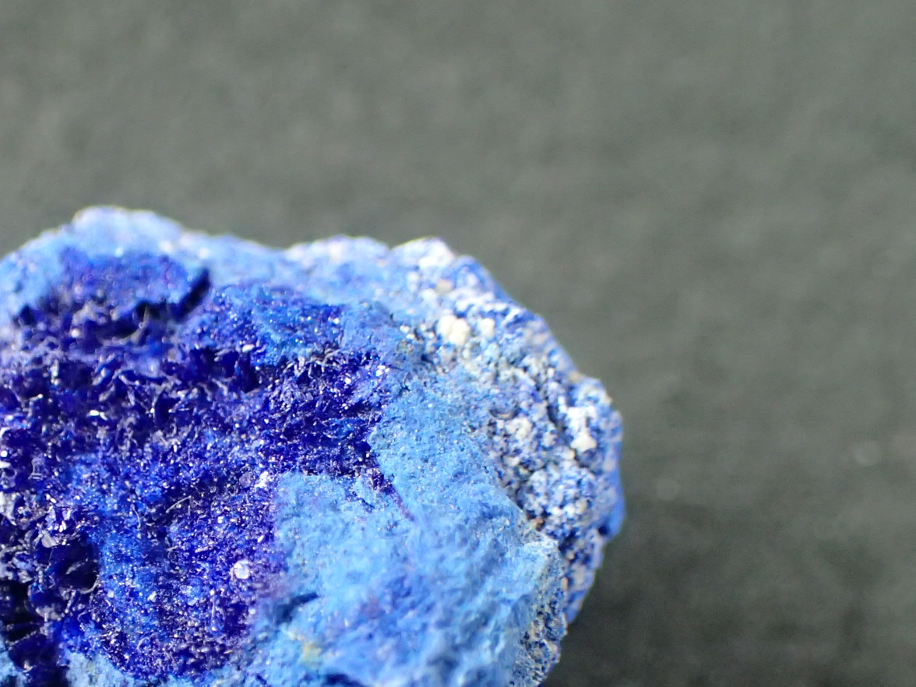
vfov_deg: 18.3
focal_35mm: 80
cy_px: 551
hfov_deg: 24.1
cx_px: 199
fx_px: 2117
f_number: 3.2
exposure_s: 1/200
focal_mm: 8.99
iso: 800
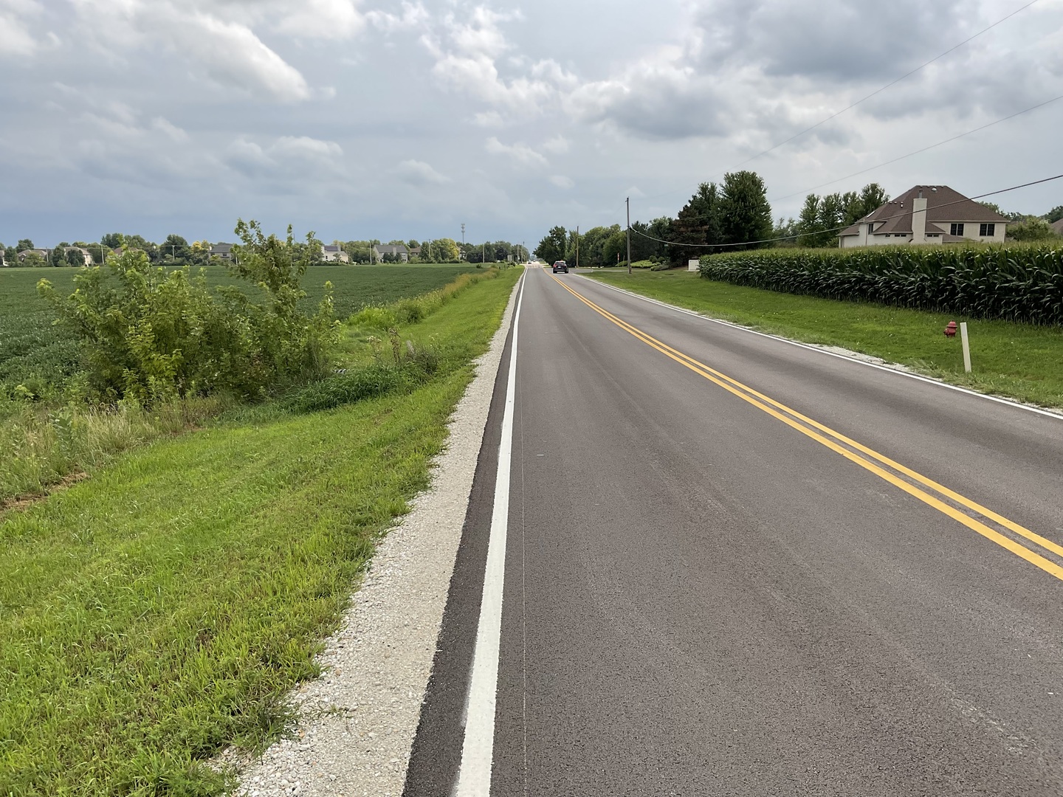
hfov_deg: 61.7
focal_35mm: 29
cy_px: 398
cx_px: 532
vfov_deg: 48.2
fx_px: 891
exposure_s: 1/2227
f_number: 1.8
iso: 16
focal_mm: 3
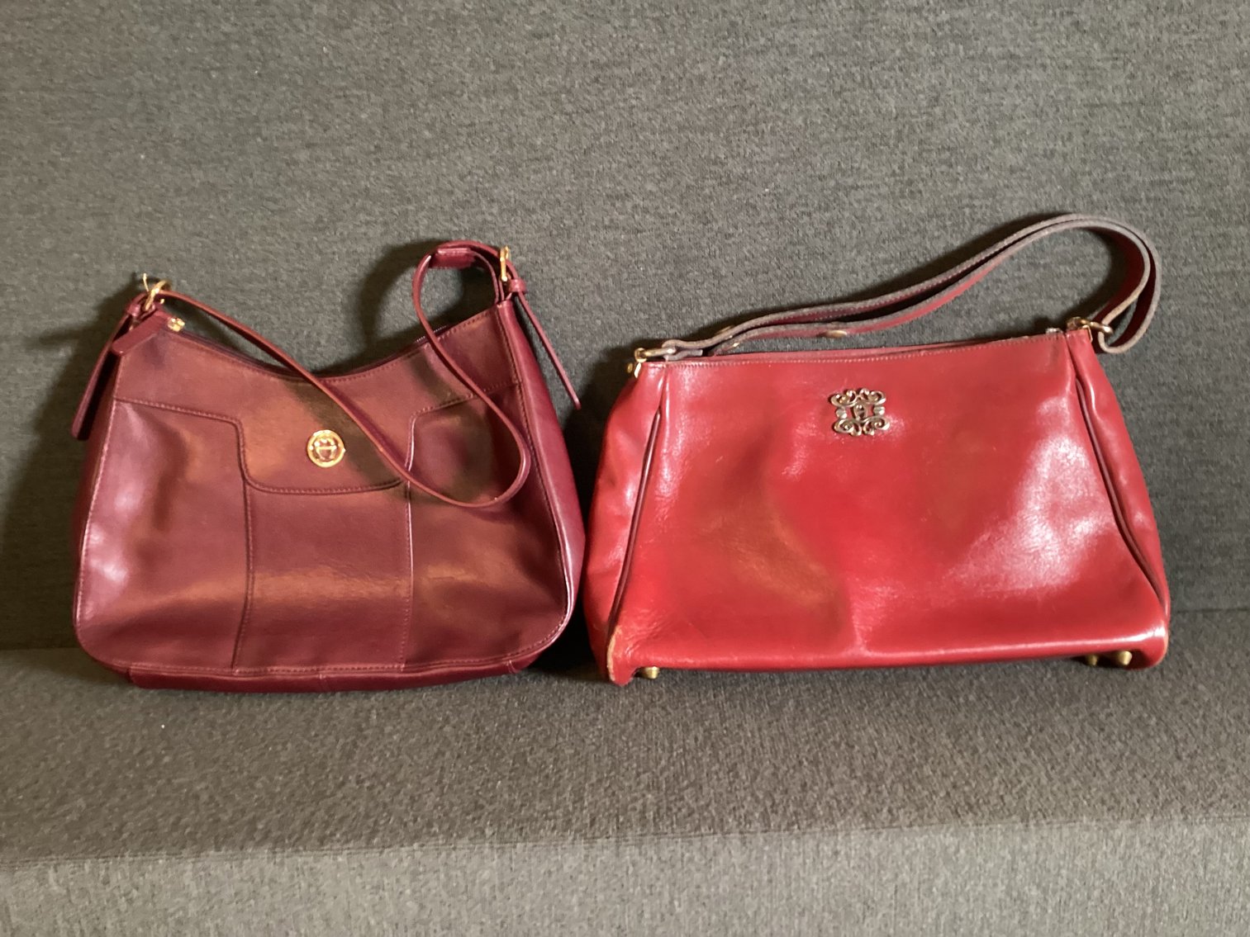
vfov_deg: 45.4
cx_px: 625
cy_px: 468
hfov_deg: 58.3
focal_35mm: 31
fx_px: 1120
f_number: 2.4
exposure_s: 1/40
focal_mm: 3.3
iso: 400
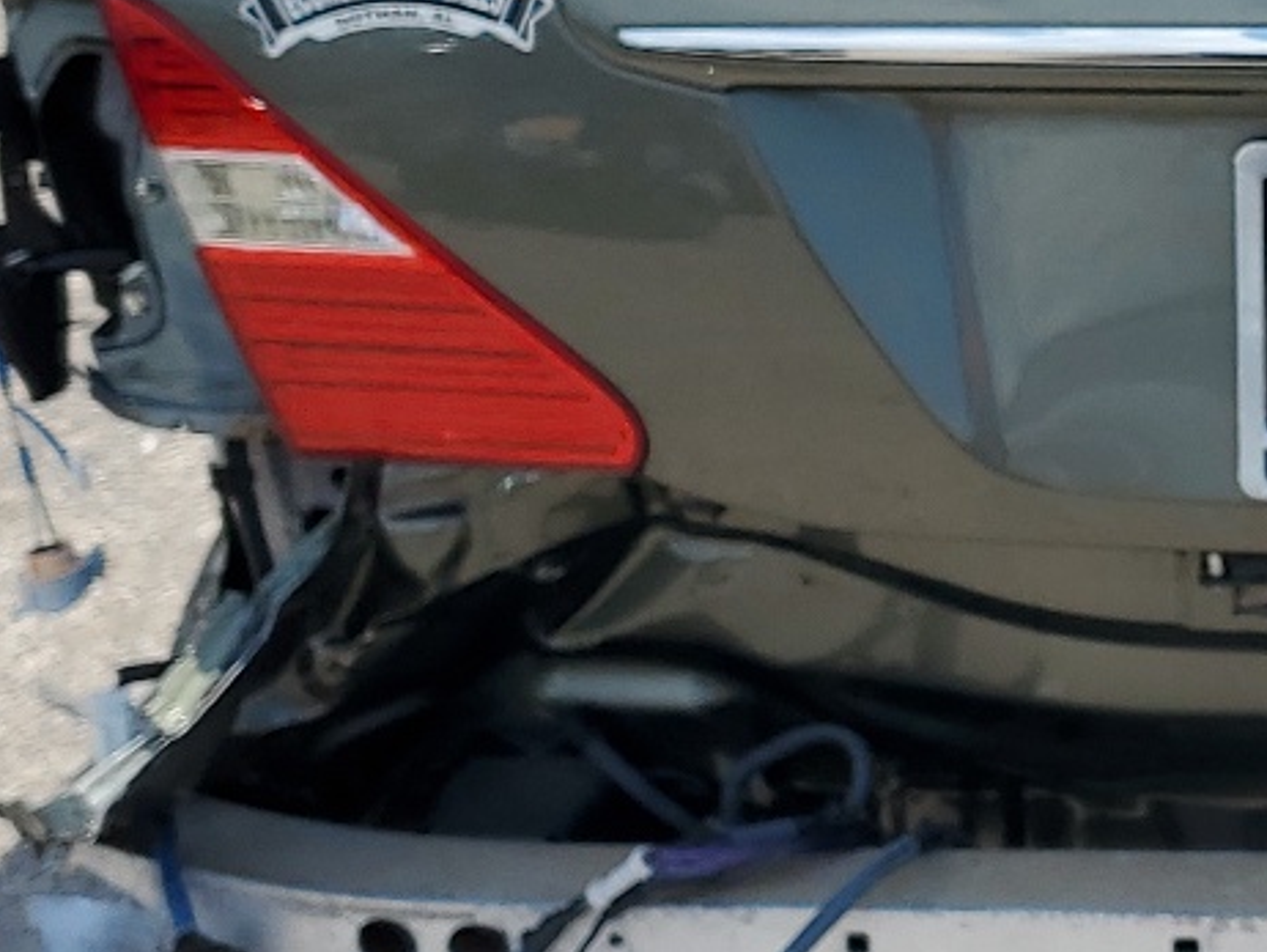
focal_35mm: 90
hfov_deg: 20.5
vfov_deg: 16.2
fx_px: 3296
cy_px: 80
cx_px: 1489
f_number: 1.5
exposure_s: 1/2500
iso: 50
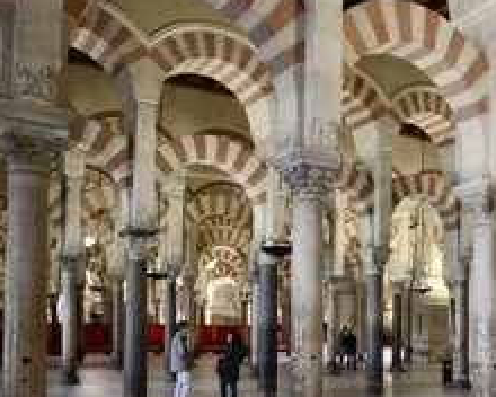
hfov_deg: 41.8
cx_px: 361
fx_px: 631
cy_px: 307
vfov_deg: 34.0
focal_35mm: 43
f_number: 9
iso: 1600
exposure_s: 1/1.25
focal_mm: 24
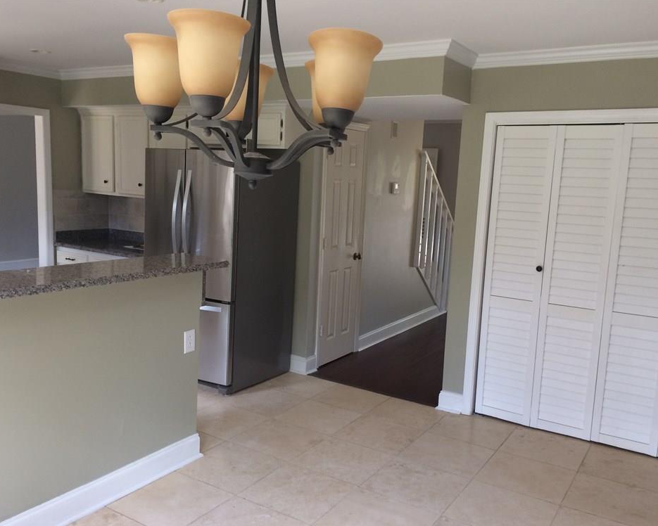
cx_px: 316
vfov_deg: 47.1
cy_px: 267
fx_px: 604
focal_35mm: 31
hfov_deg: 57.2
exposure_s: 1/30
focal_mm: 4.15
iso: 100
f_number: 2.2
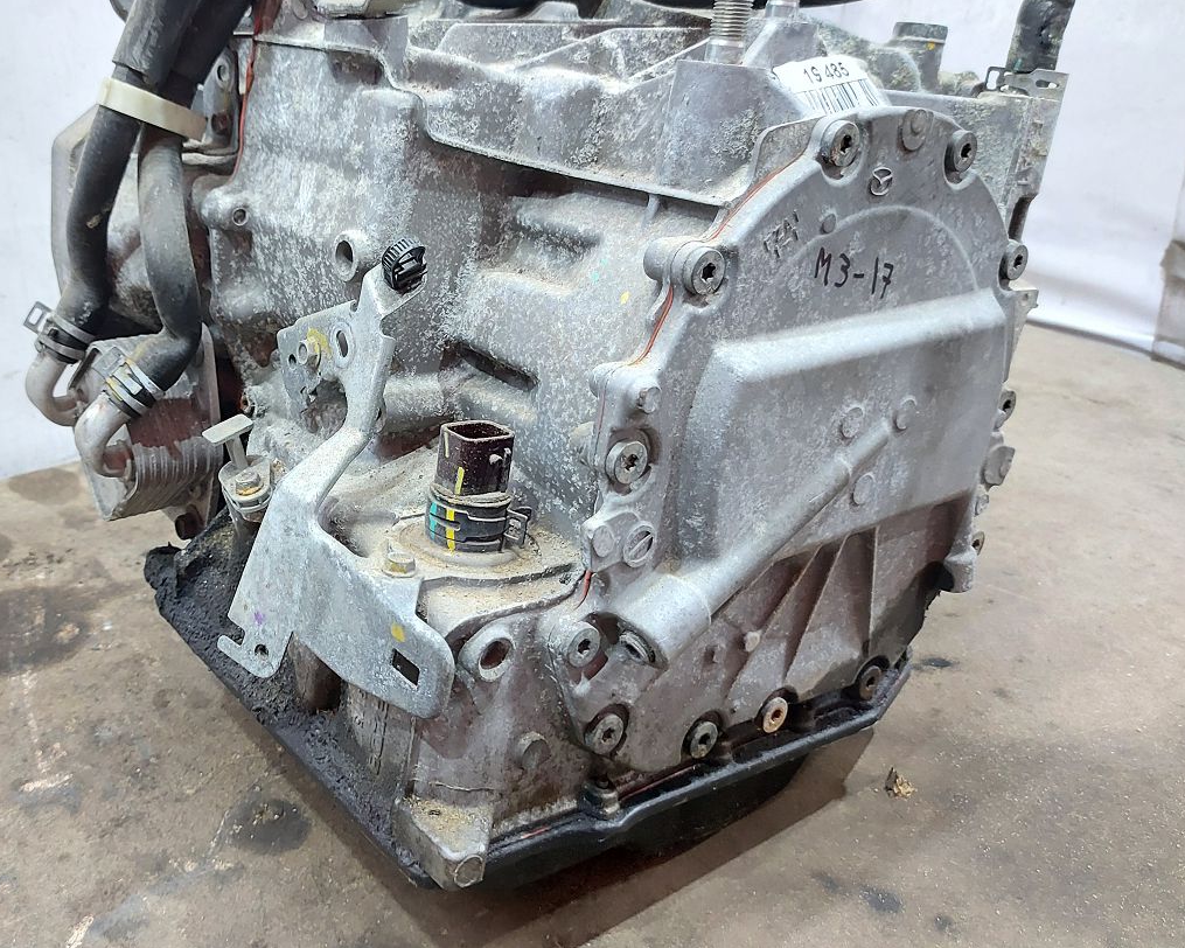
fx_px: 1122
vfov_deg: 45.6
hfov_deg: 54.4
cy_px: 399
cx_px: 380
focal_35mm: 32
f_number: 1.8
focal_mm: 5.23
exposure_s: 1/25
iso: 320
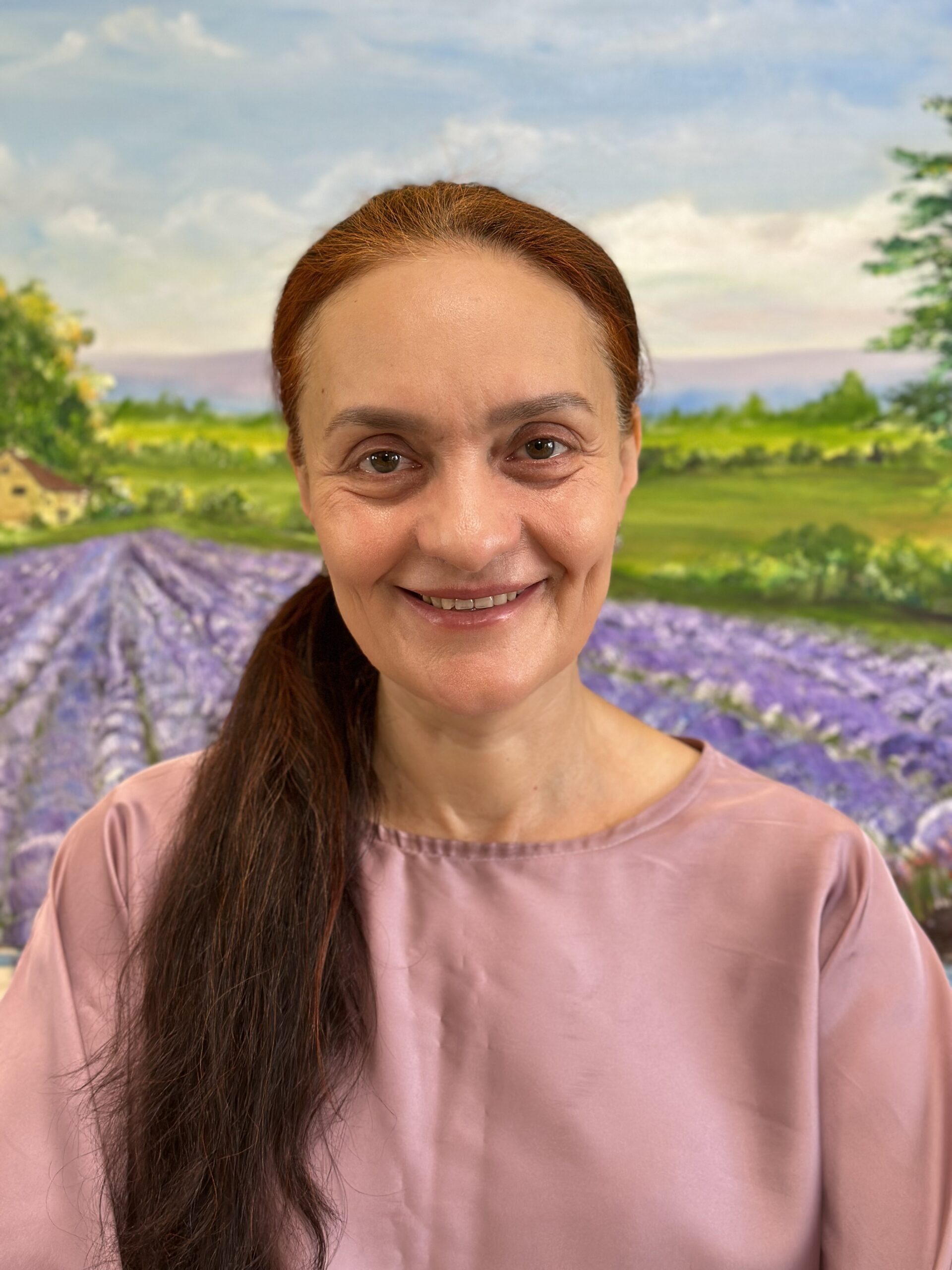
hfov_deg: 30.3
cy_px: 635
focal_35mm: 48
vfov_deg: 39.7
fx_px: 1760
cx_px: 476
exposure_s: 1/33
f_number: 1.78
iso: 250
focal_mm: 6.86
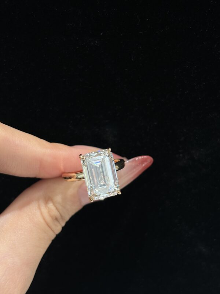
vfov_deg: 36.8
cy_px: 147
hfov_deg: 28.0
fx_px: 441
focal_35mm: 52
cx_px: 110
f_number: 1.6
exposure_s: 1/166
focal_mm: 5.96
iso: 32
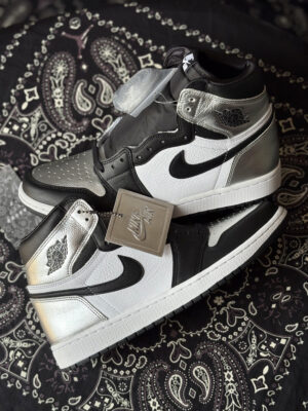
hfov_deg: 28.0
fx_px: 617
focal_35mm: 52
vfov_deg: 36.8
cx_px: 154
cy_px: 206
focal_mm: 5.96
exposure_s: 1/496
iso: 32
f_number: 1.6
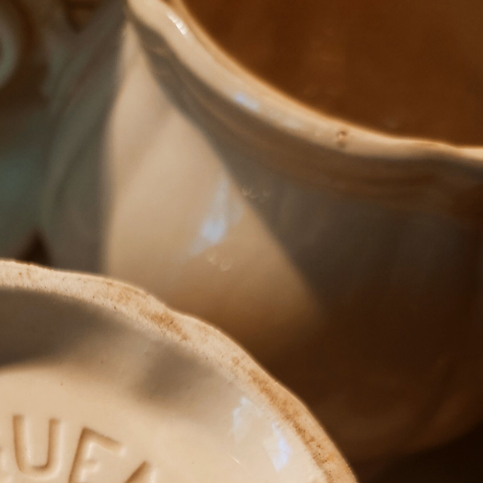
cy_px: 629
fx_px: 995
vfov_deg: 24.0
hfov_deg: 26.3
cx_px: 42
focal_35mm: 63
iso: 211
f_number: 1.79
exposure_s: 1/33
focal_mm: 4.74
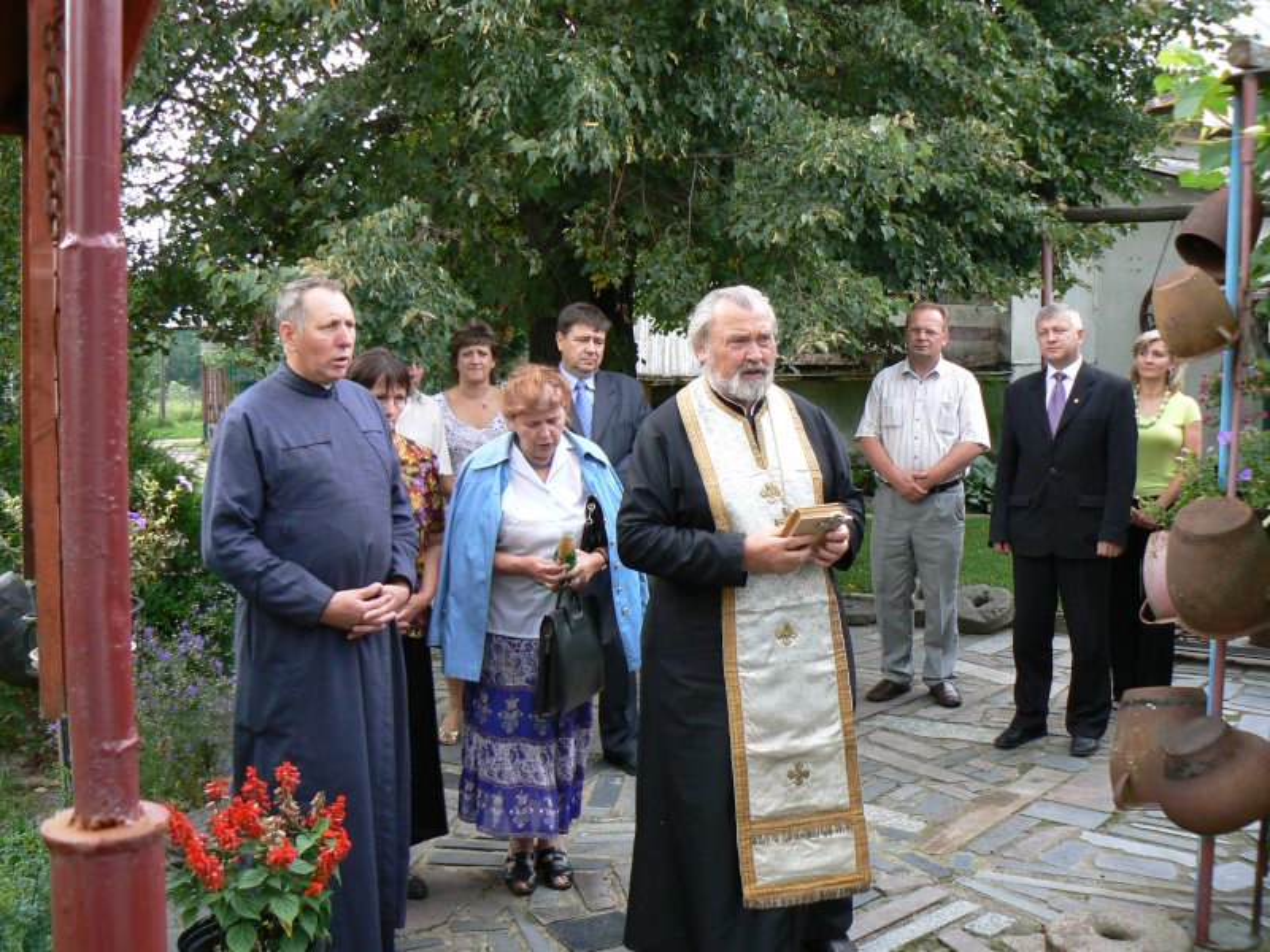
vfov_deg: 39.7
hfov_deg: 51.4
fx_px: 1321
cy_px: 476
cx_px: 635
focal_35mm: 36
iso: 80
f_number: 3.6
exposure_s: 1/60
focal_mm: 6
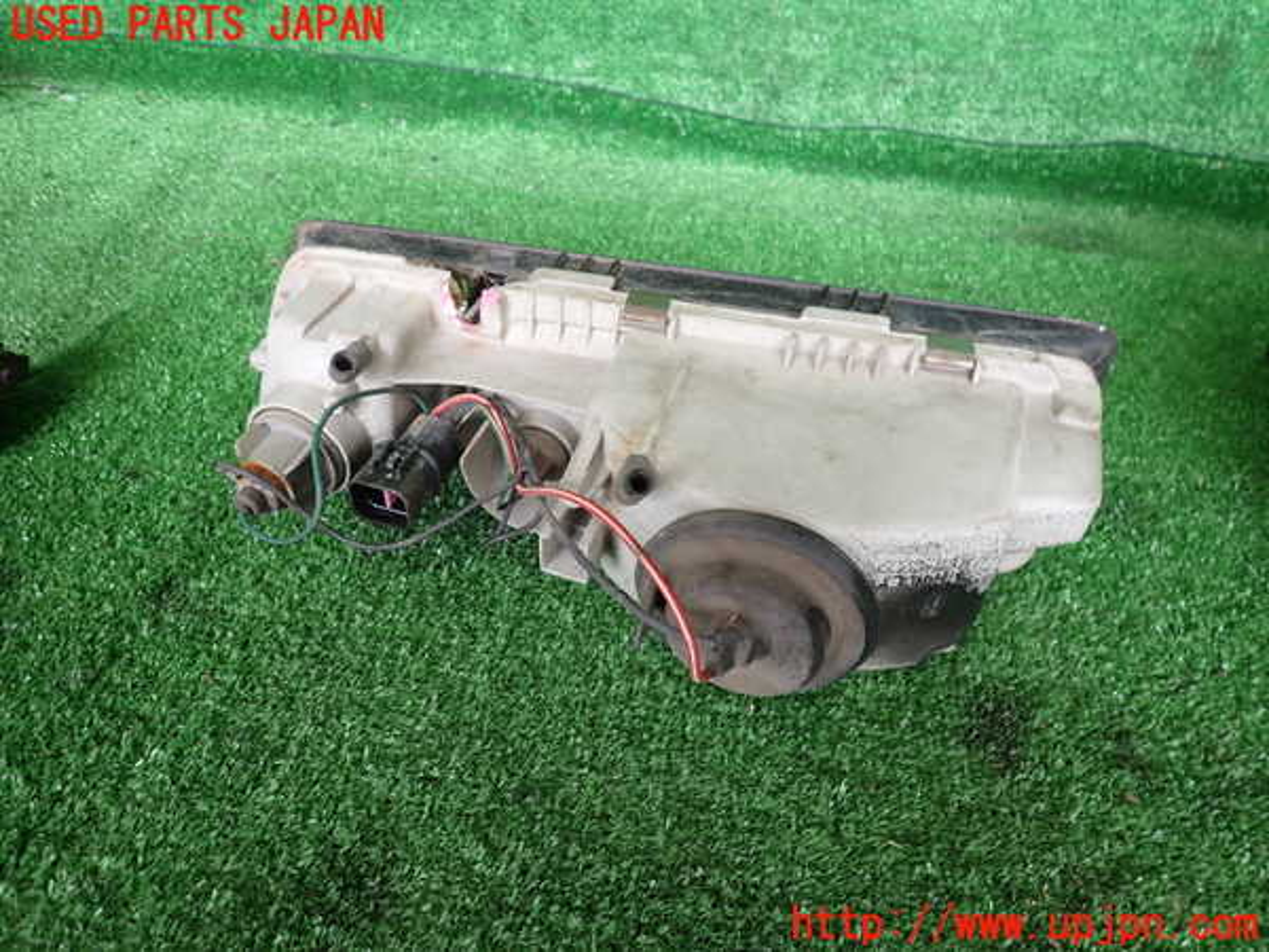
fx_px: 916
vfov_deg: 54.9
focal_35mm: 25
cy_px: 476
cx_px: 634
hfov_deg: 69.4
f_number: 2
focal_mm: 4.5
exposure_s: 1/60
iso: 125
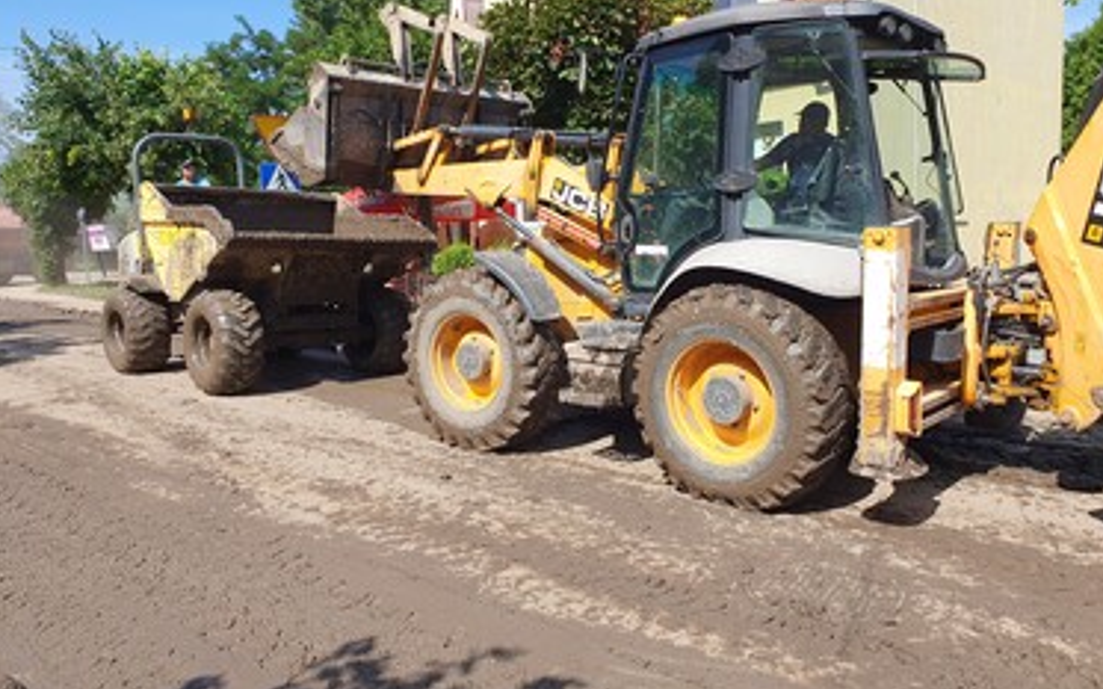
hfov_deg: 66.5
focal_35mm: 28
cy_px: 316
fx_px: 842
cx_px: 554
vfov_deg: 44.5
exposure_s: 1/1204
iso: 50
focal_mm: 4.32
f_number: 2.4
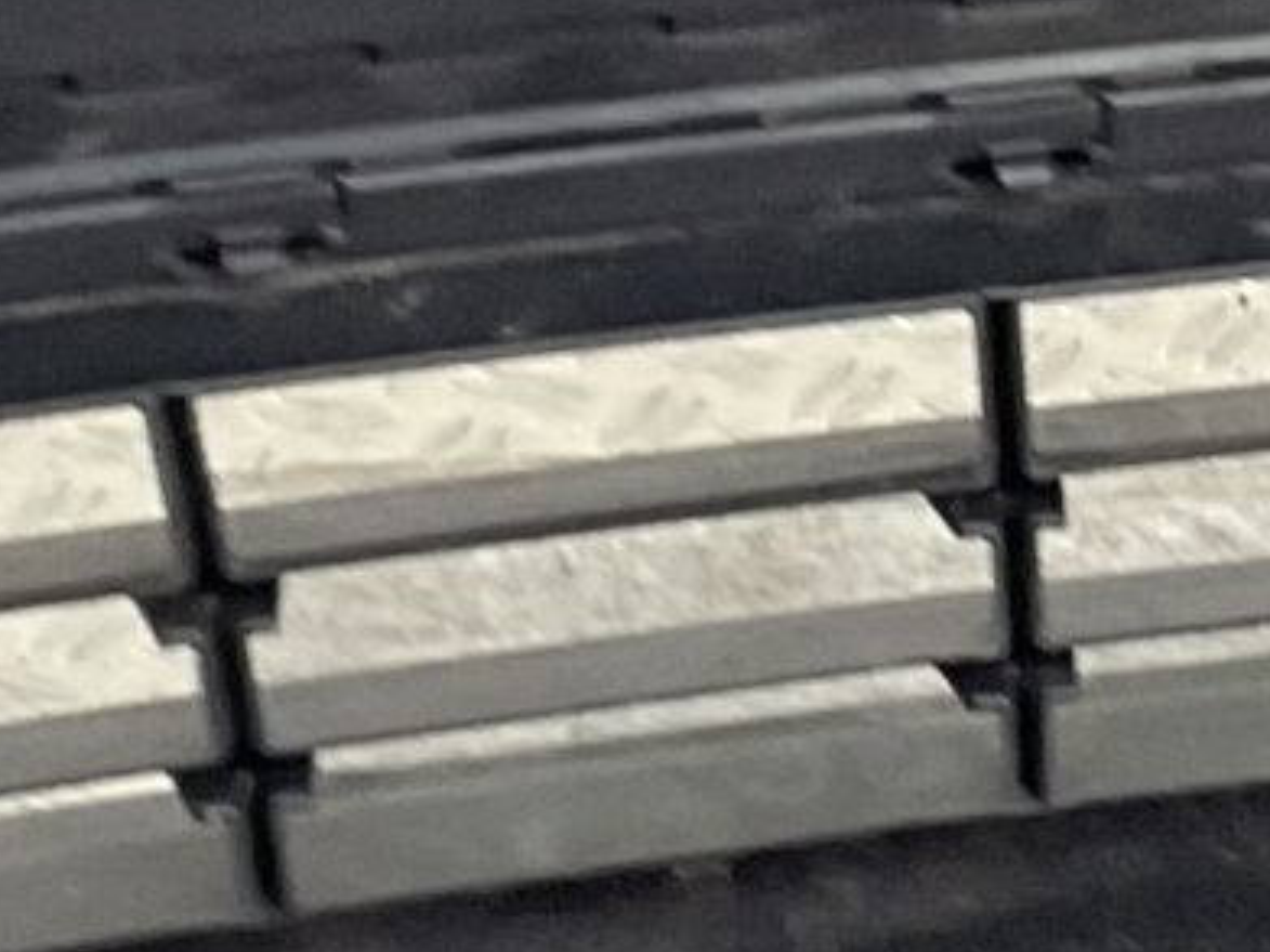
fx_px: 6969
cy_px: 32
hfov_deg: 10.3
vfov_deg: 7.8
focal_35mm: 190
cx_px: 1273
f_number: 1.8
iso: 50
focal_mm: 3
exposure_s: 1/120
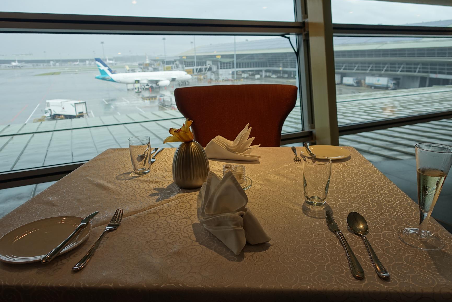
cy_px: 151
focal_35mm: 25
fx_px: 314
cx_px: 231
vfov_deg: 51.3
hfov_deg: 71.5
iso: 125
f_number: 2.8
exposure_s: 1/80
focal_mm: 8.8
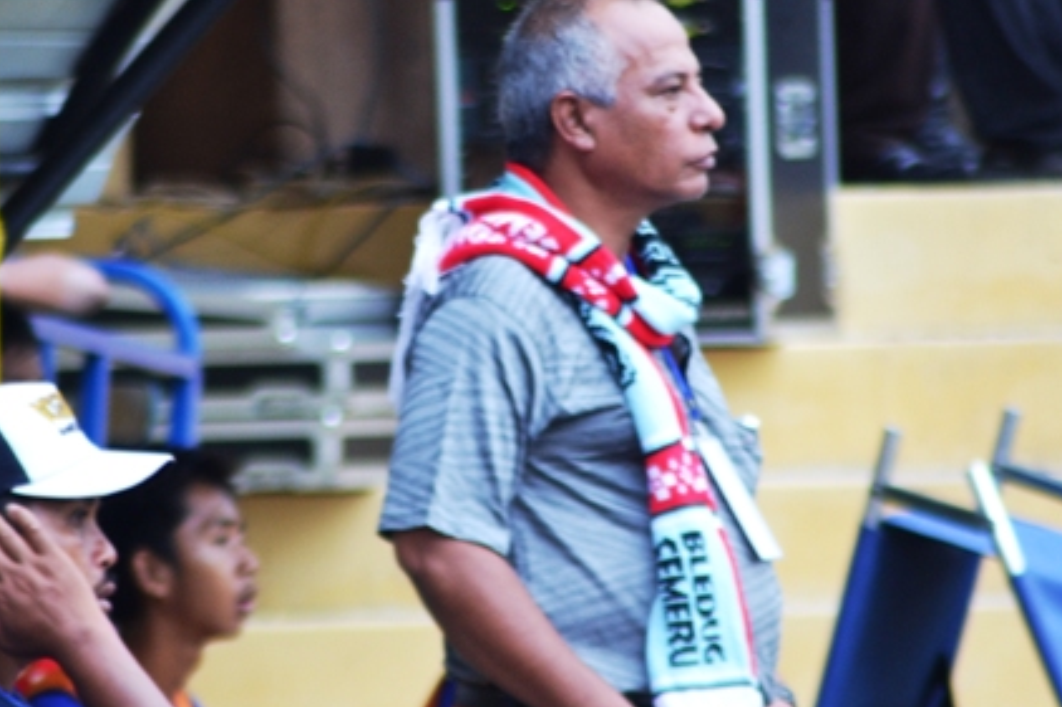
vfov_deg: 2.3
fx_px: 17456
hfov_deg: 3.5
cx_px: 531
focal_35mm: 592
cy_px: 293
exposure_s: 1/100
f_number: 5.3
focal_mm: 260
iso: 800
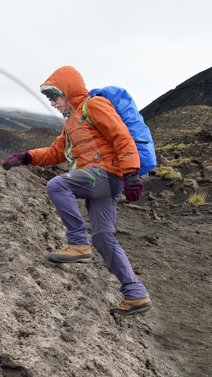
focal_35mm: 69
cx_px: -86
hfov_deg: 16.3
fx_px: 690
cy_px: 229
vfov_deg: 30.5
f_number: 13
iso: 800
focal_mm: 32
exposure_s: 1/200
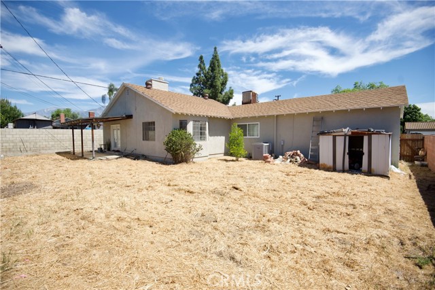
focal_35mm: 16
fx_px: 193
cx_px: 218
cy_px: 145
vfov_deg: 73.8
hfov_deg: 96.7
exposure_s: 1/4000
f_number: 4
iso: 500
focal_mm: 16
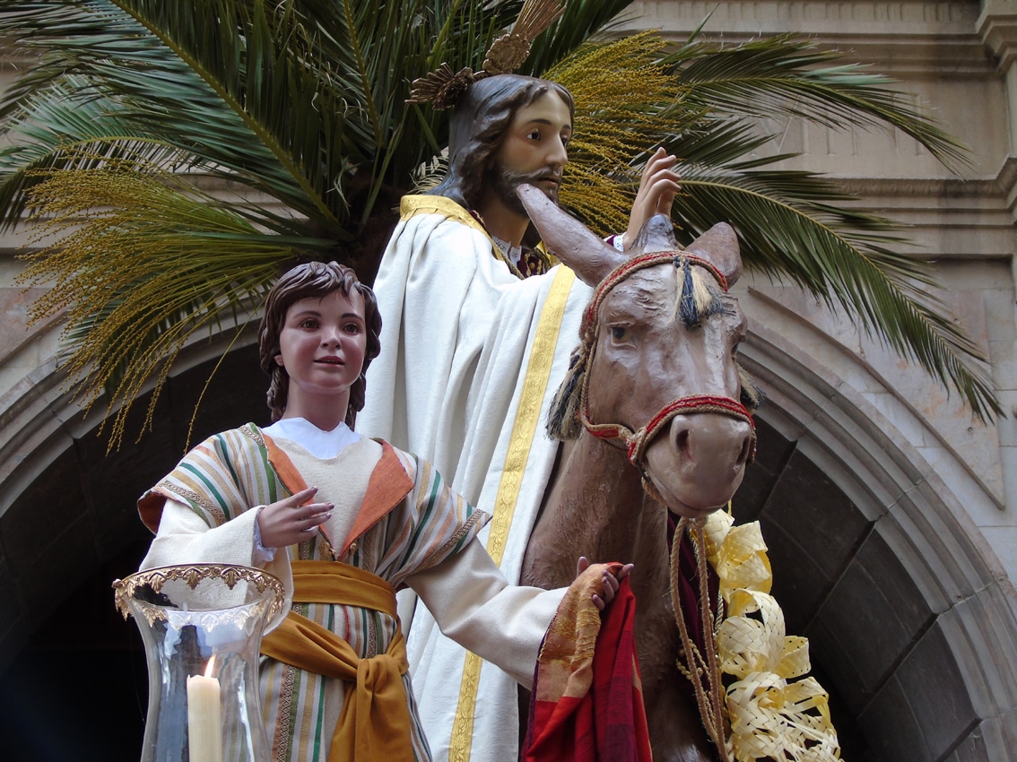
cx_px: 508
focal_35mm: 94
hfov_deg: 20.9
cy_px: 381
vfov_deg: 15.7
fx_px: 2761
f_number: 4.3
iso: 100
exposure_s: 1/30
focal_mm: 17
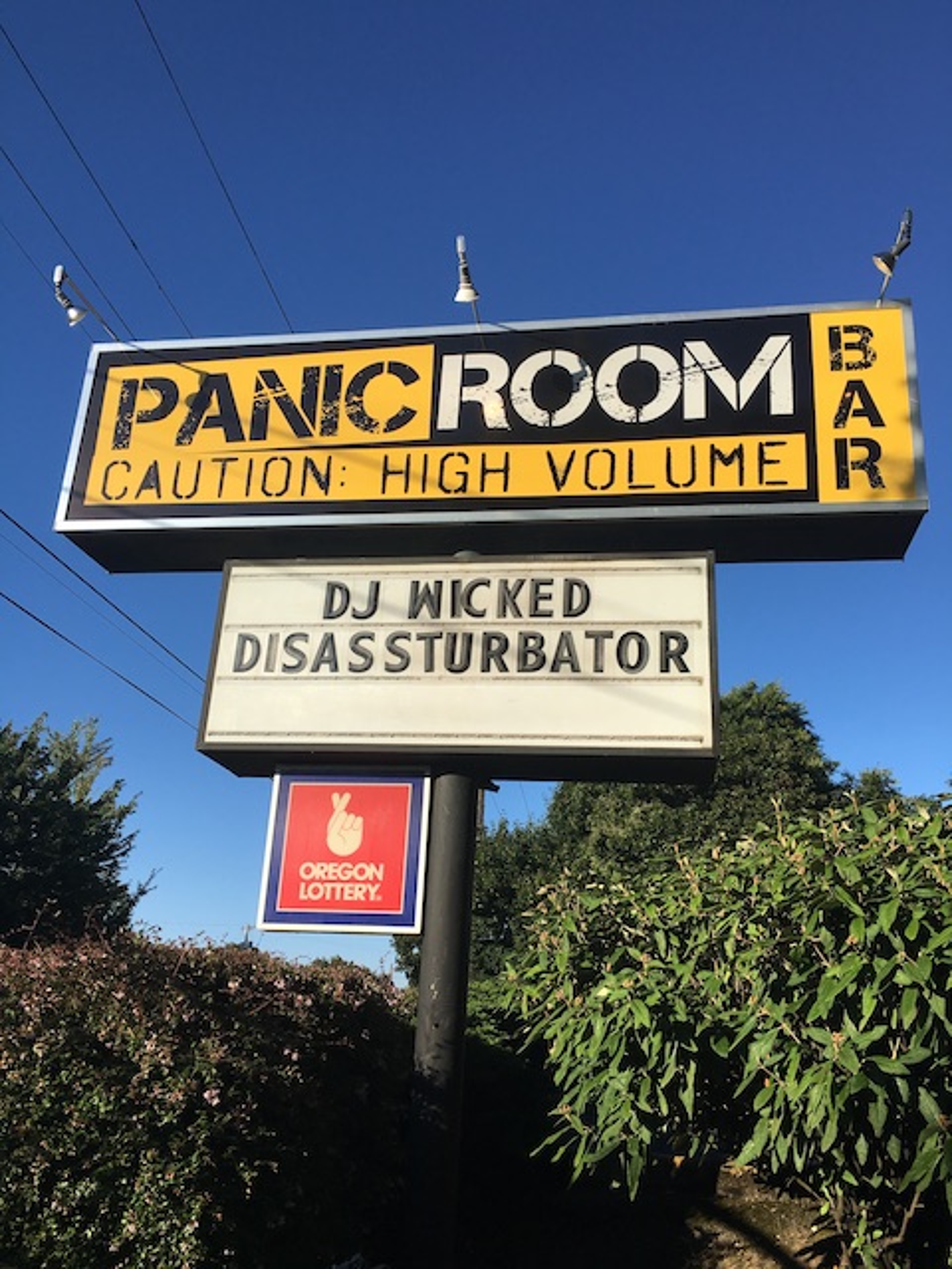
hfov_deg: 48.2
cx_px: 476
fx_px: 1063
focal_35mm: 29
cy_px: 634
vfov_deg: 61.7
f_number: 2.2
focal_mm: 4.15
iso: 25
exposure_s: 1/1832
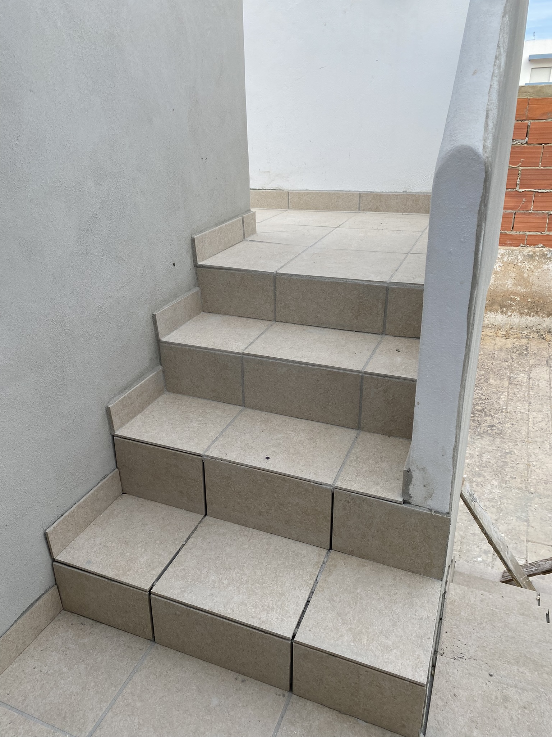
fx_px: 553
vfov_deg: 67.3
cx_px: 276
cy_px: 368
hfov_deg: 53.1
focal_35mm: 26
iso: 32
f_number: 1.8
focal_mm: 4.25
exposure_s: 1/1007
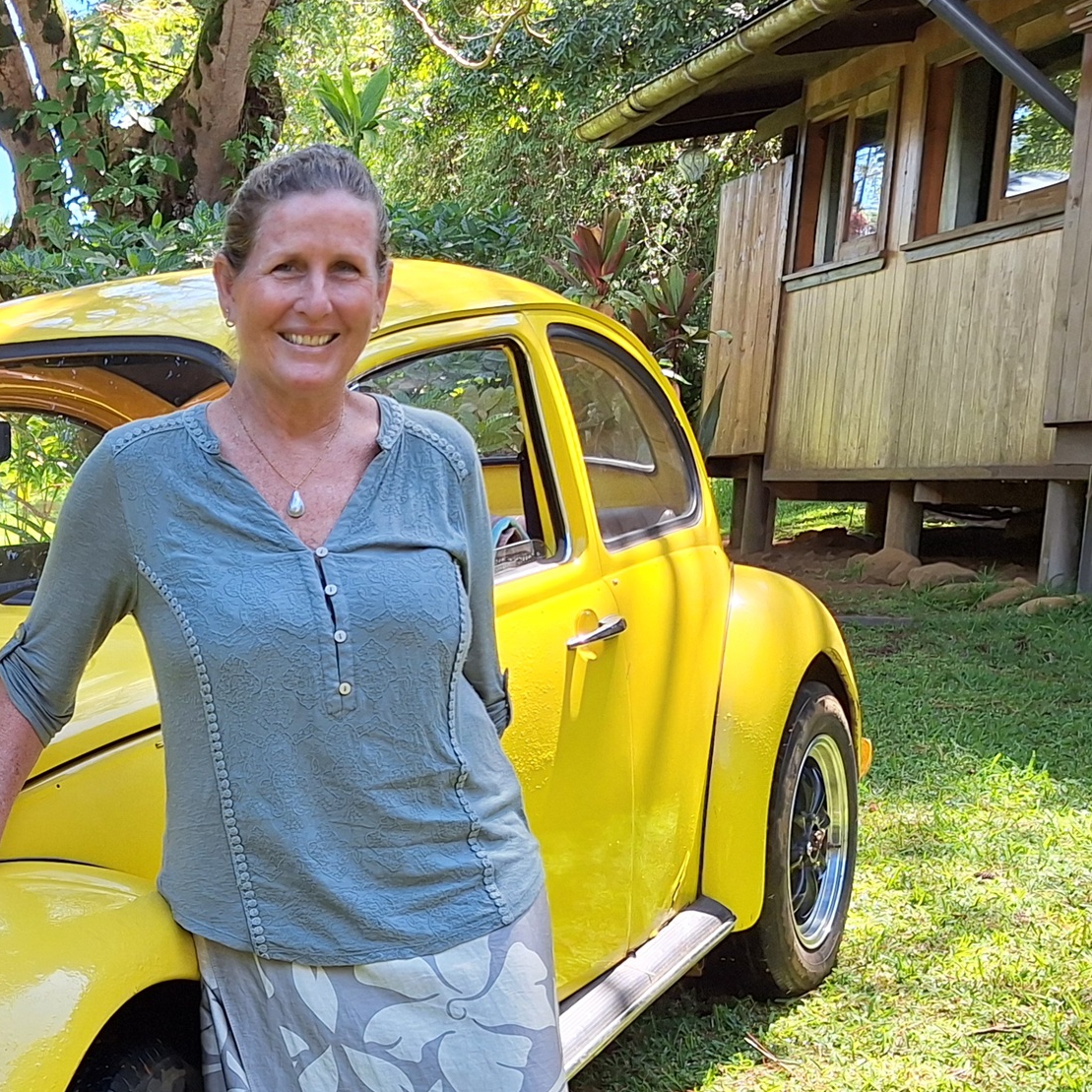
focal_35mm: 55
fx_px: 1963
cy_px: 818
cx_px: -48
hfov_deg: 28.7
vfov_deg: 30.6
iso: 40
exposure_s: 1/246
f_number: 1.8
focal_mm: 5.54
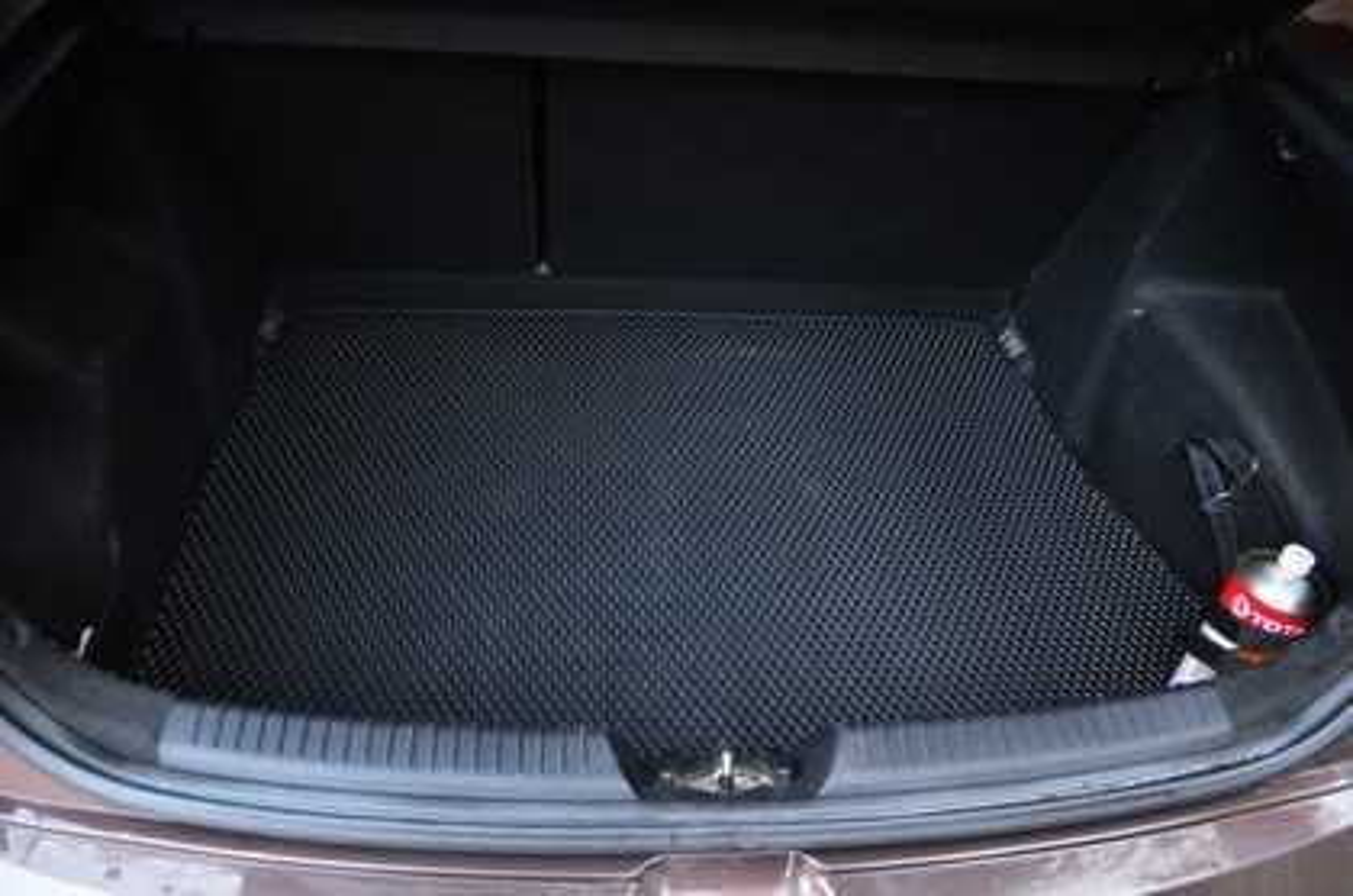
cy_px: 448
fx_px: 1012
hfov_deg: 67.5
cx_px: 676
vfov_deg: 47.7
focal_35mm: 27
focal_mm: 18
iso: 3200
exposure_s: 1/8
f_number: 3.5
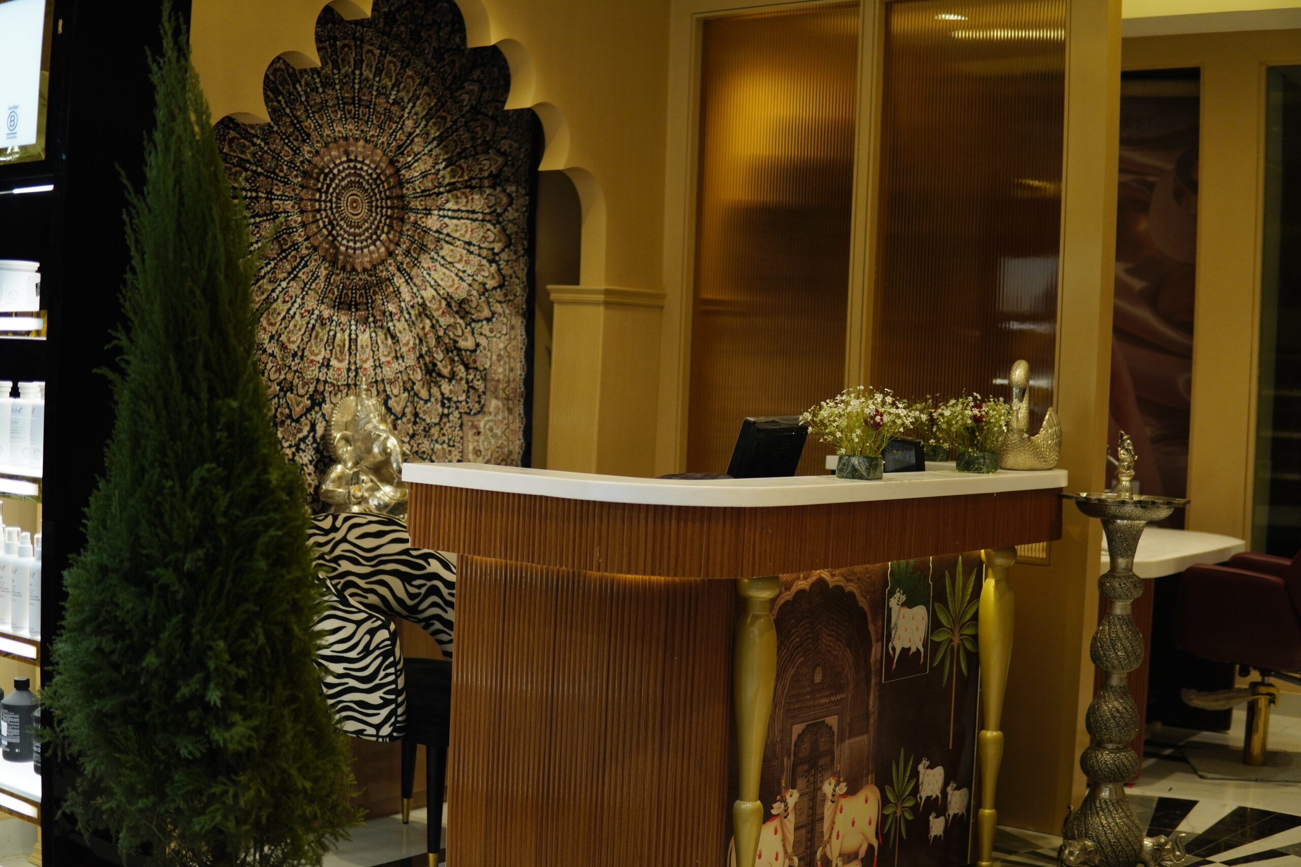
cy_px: 434
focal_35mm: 45
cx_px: 650
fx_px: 1626
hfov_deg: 43.6
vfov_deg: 29.9
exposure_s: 1/100
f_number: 1.4
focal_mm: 30
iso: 500
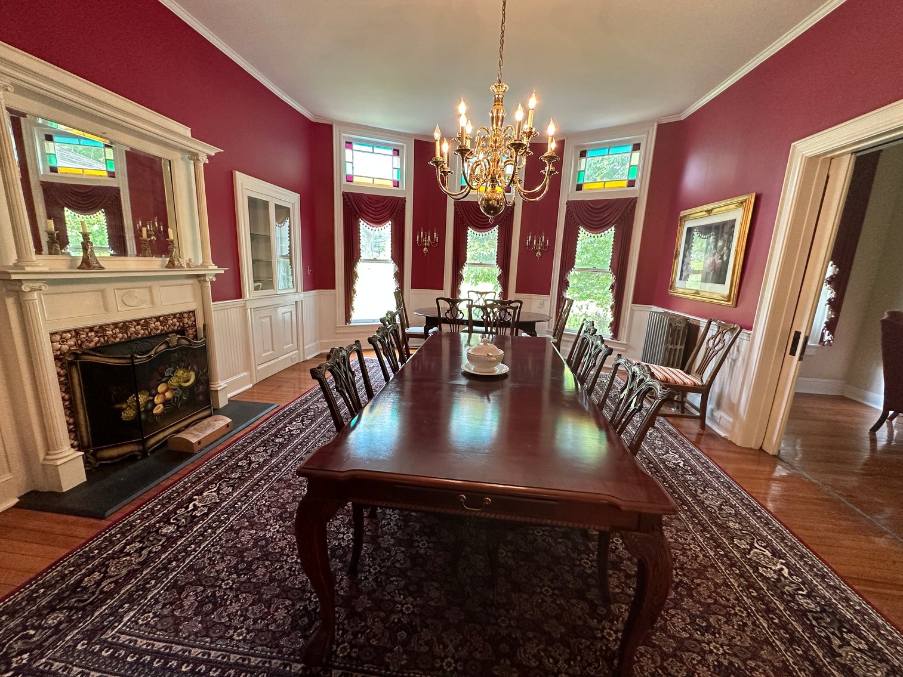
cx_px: 452
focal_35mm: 14
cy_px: 338
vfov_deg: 85.7
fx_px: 365
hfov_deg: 102.1
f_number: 2.2
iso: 320
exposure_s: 1/120
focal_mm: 2.22
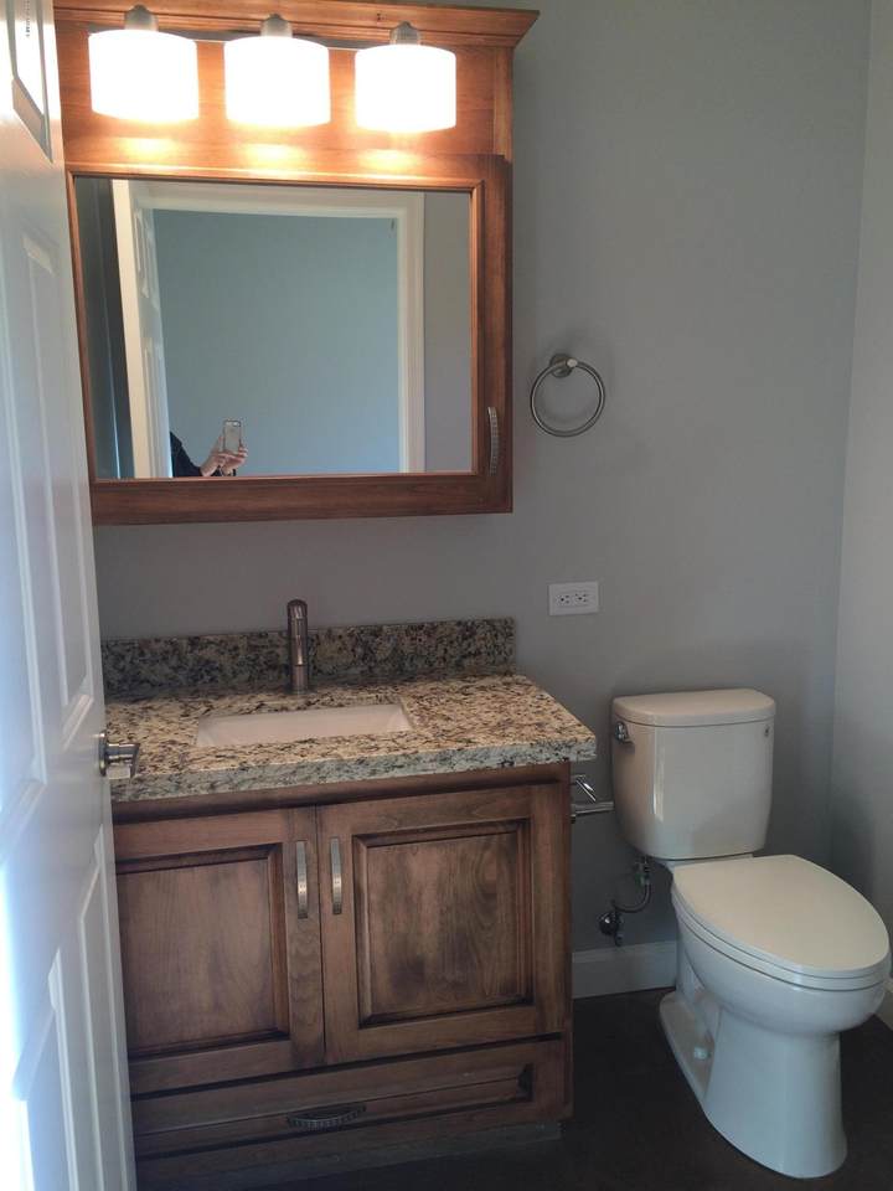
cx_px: 446
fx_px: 997
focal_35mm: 29
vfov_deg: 61.7
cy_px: 596
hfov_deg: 48.2
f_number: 2.2
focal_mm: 4.15
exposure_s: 1/60
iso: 40
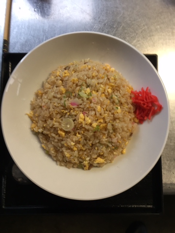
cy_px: 116
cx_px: 88
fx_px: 195
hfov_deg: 48.2
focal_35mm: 29
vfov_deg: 61.7
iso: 125
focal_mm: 4.15
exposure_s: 1/33
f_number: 2.2
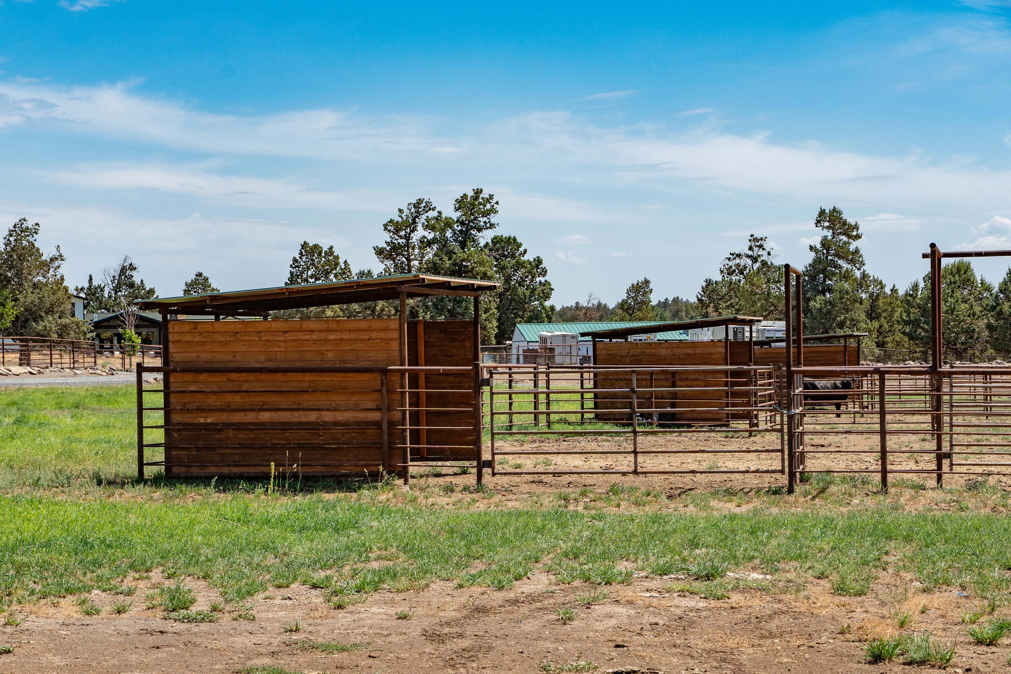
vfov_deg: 15.0
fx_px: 2555
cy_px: 337
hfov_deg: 22.4
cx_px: 506
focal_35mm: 91
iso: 200
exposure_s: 1/320
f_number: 10
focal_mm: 61
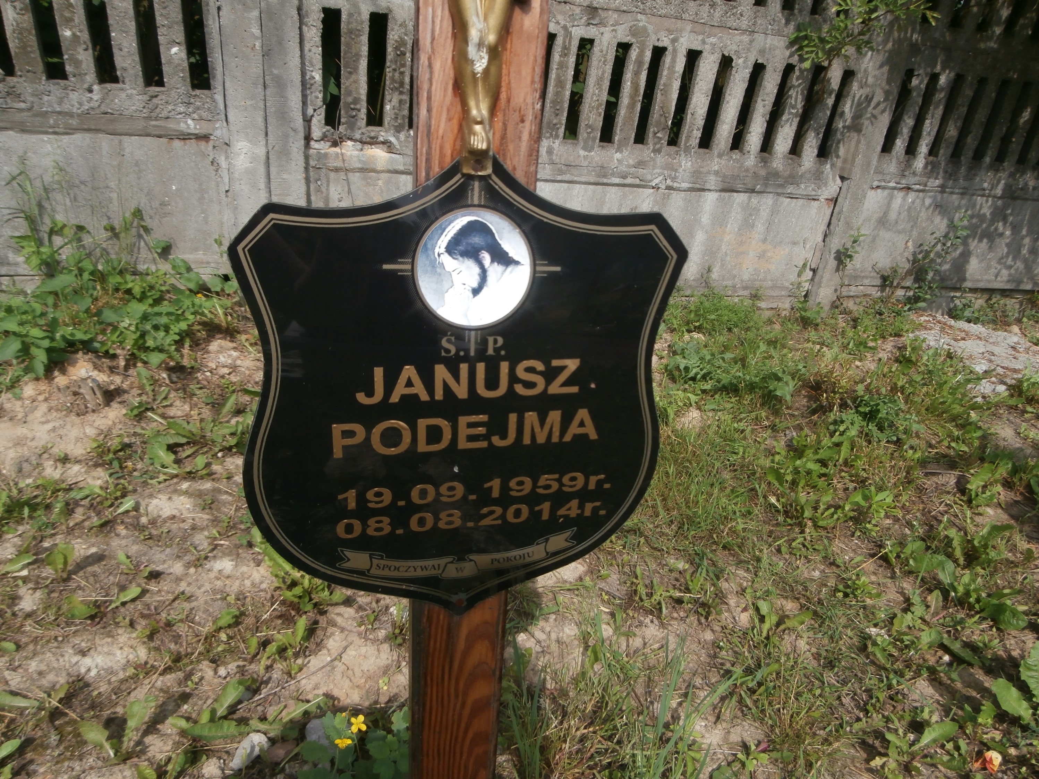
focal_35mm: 24
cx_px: 520
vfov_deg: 56.8
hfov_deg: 71.6
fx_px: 720
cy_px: 390
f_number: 3
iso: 100
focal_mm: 4.2
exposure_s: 1/1250
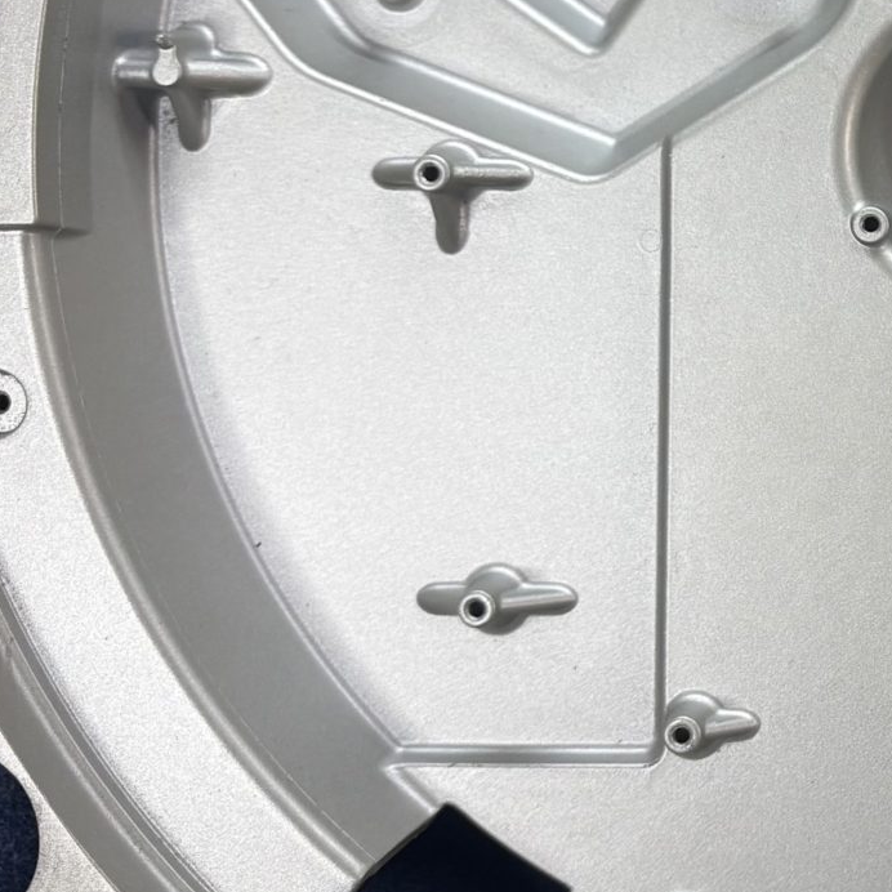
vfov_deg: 20.2
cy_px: 169
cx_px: 1293
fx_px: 2478
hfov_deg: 18.4
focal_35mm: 85
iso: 32
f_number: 1.6
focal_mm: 5.96
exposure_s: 1/121
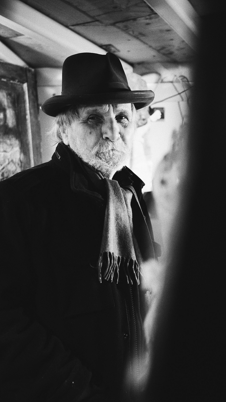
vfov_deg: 54.0
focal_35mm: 37
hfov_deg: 32.0
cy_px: 202
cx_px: 104
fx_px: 394
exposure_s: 1/60
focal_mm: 35
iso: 5000
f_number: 2.8
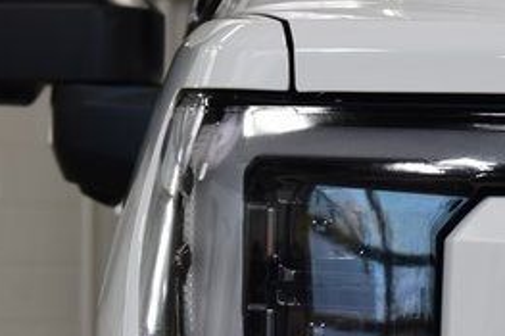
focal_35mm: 256
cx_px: 357
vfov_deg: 5.3
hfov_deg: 8.0
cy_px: 347
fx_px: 3589
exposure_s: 1/30
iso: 450
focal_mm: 70
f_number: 7.1
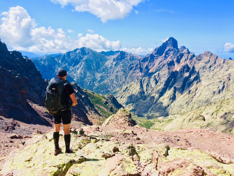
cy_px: 88
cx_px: 117
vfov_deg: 48.2
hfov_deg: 61.7
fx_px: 196
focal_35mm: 29
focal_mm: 4.15
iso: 25
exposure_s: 1/874
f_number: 2.2
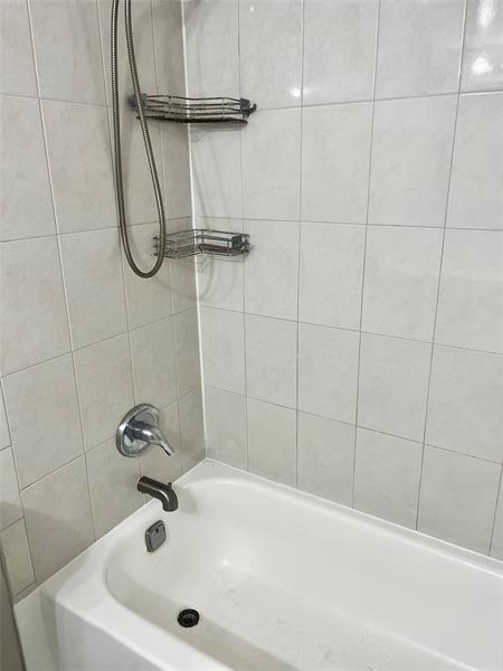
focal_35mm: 26
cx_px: 252
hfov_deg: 53.1
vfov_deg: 67.3
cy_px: 336
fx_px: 504
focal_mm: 5.1
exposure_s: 1/120
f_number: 1.6
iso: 100
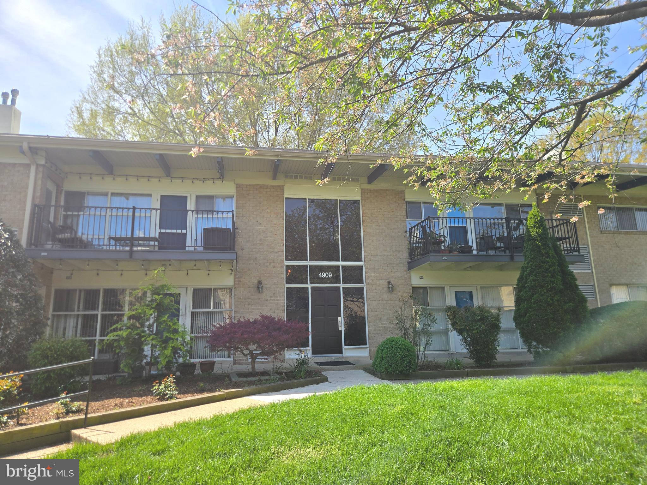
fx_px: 430
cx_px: 324
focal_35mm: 23
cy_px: 242
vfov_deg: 58.9
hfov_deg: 73.9
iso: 25
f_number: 1.8
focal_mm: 5.4
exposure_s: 1/1746
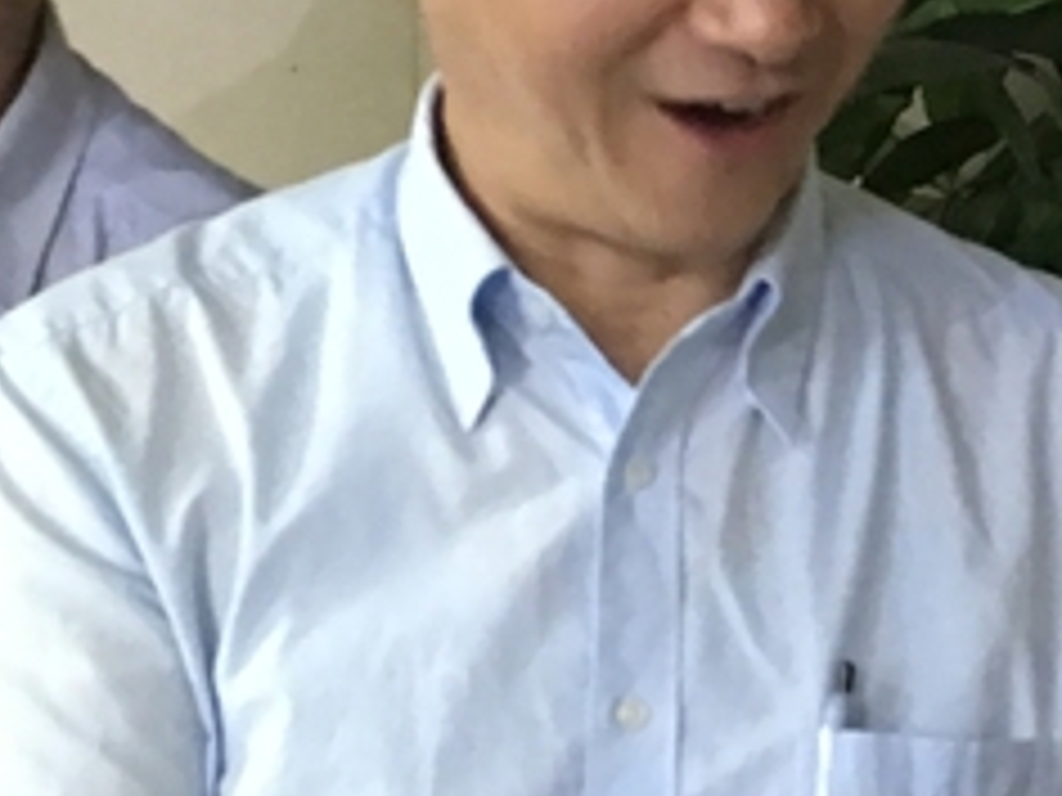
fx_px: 3774
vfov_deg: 12.0
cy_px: 634
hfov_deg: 15.7
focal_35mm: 123
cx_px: 1102
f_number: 2.2
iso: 125
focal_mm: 4.15
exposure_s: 1/4
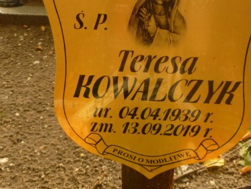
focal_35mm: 48
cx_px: 138
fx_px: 348
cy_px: 79
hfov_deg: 39.6
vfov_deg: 30.2
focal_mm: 5
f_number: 3.3
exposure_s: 1/125
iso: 200
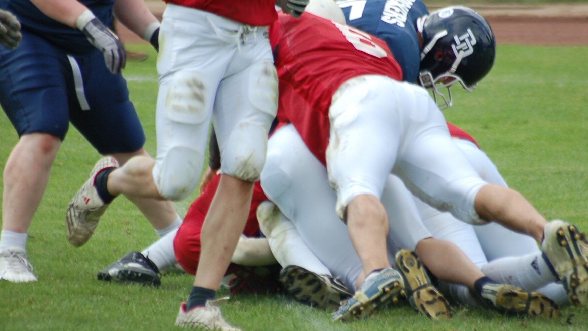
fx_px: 9200
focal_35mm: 590
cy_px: 165
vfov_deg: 2.1
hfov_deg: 3.7
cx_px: 338
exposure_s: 1/500
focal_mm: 300
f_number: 5.6
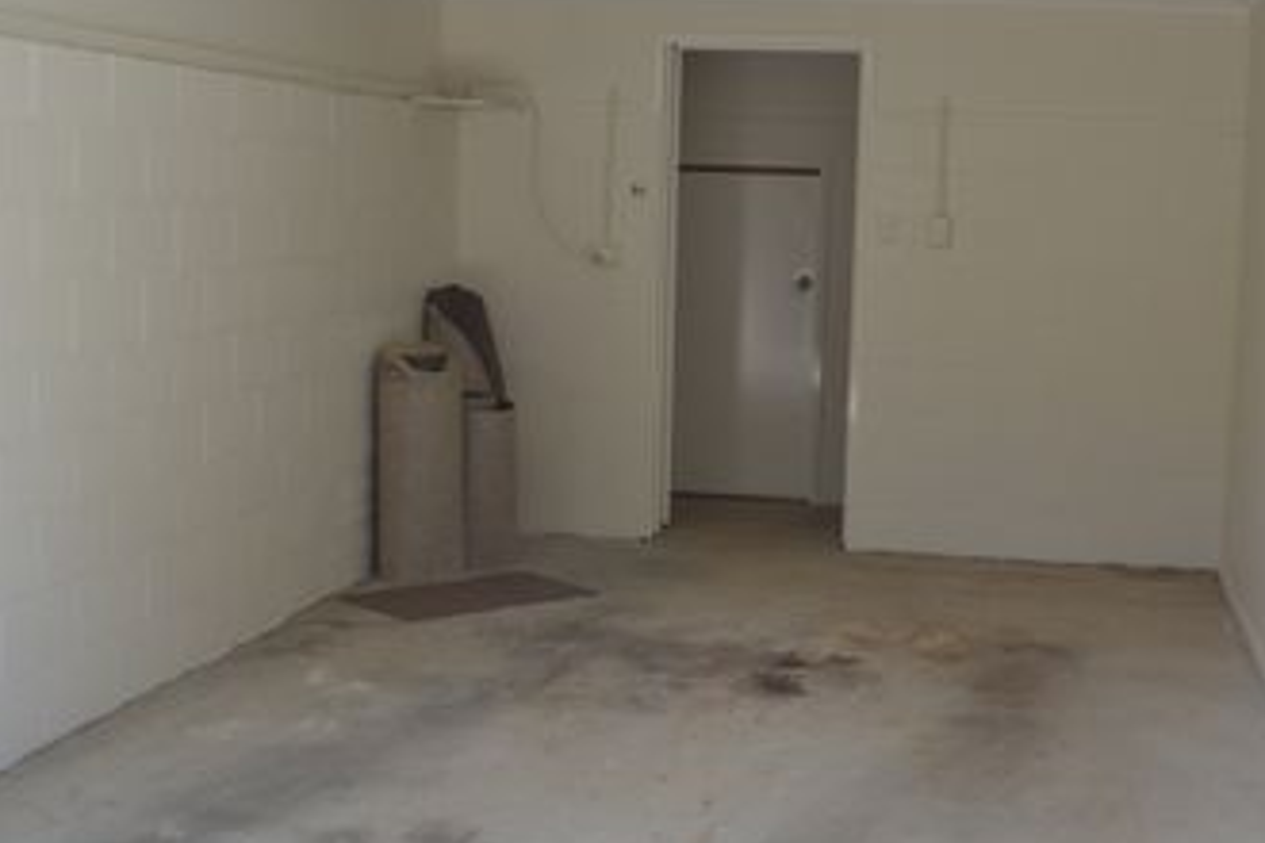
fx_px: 2249
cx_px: 770
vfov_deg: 21.2
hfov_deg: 31.3
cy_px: 450
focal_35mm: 64
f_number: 5.6
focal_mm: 30
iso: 180
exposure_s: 1/125
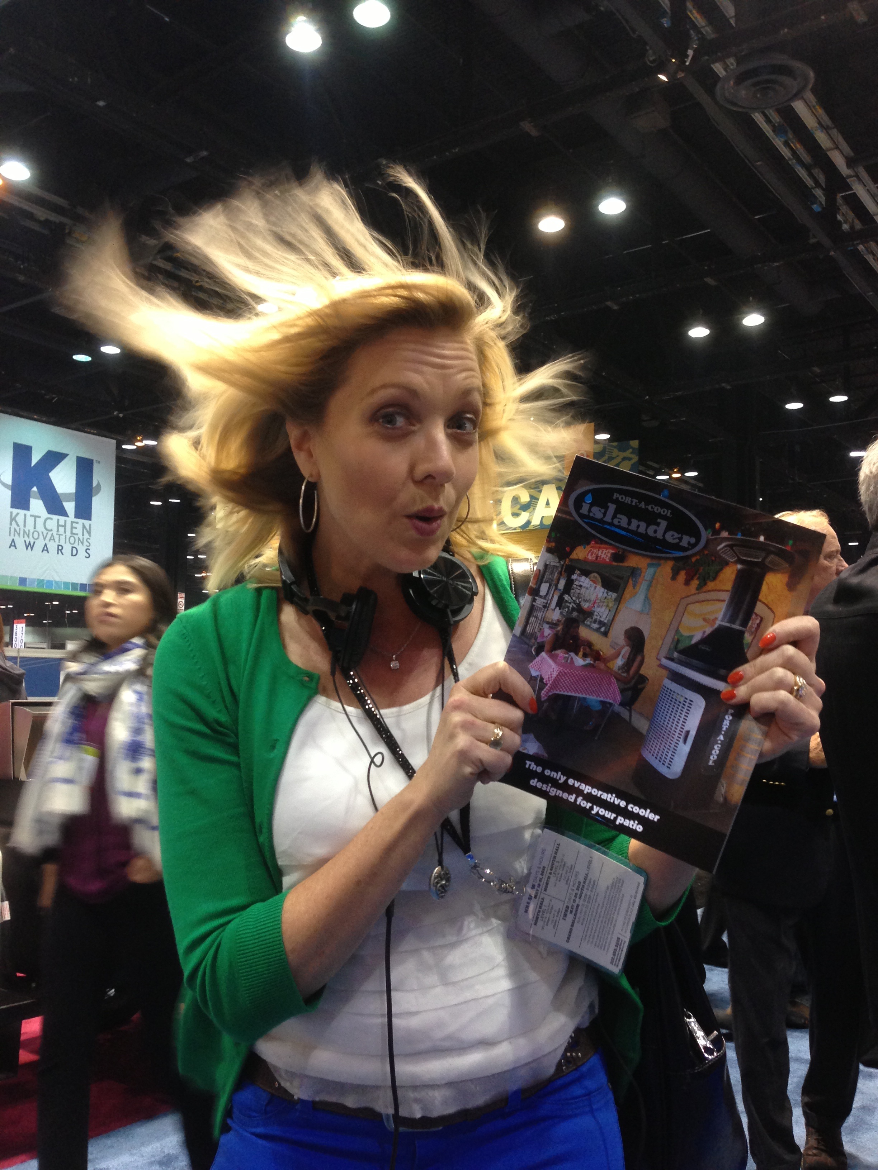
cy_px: 585
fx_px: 1116
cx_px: 439
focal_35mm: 33
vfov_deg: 55.4
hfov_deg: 42.9
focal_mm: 4.13
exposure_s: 1/20
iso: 125
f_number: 2.4
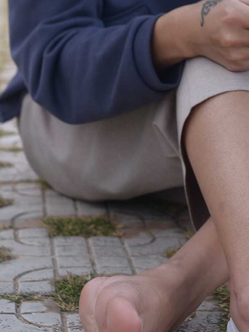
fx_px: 921
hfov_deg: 15.2
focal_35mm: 96
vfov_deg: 19.9
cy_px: 10
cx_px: 218
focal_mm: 35
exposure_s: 1/1600
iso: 400
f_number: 5.6
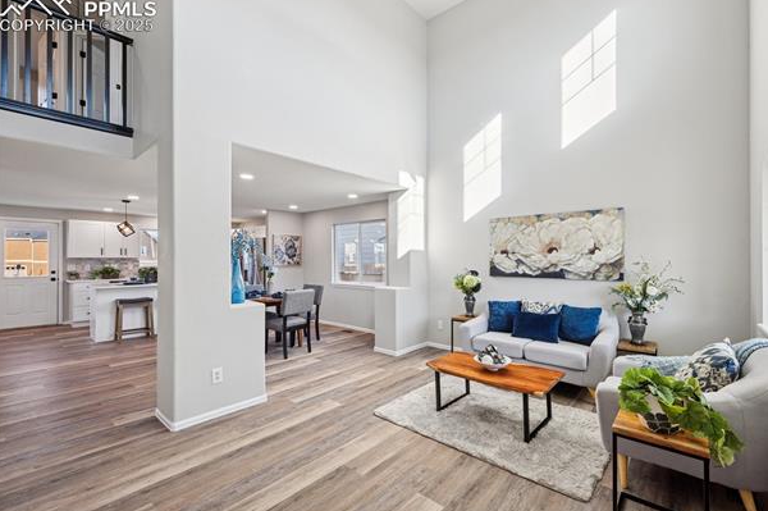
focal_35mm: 16
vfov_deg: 73.6
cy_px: 260
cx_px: 406
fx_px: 341
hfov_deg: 96.7
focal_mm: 15
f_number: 11
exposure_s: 1/15
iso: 100
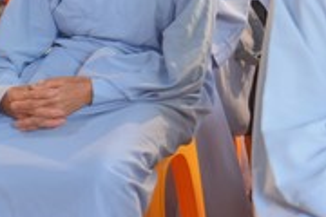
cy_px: -71
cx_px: 511
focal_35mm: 217
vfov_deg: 6.3
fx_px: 1965
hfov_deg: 9.2
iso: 400
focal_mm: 60
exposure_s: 1/80
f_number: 3.2
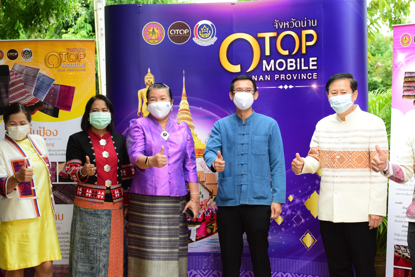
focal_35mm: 75
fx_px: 865
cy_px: 138
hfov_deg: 27.0
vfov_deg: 18.2
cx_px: 208
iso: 800
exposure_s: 1/200
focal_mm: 50
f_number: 5
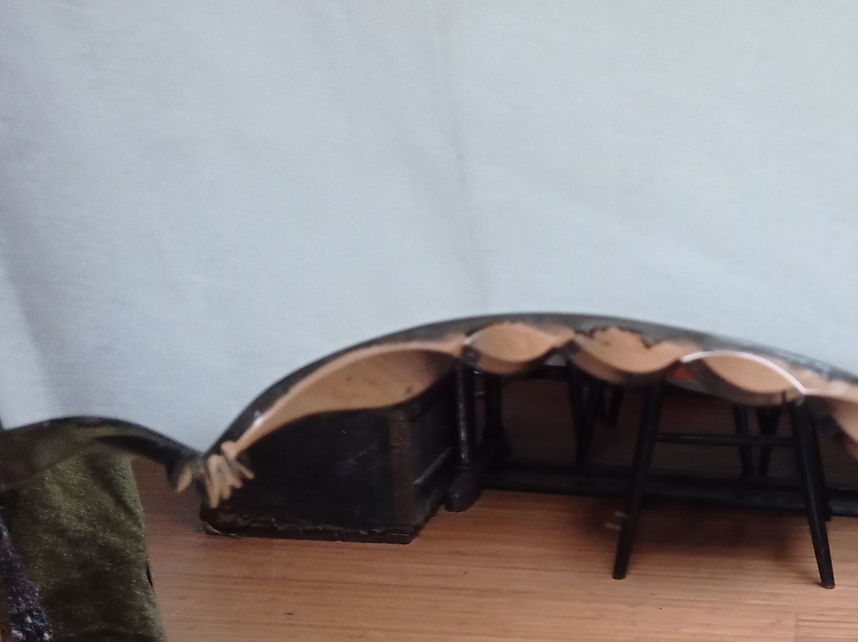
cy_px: 624
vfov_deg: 23.8
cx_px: 784
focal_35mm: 59
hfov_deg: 31.1
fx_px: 1461
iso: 489
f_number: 1.79
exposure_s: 1/25
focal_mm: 4.74
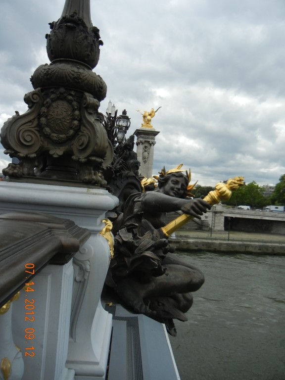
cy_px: 190
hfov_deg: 46.8
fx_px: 329
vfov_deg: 60.0
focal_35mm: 30
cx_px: 142
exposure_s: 1/347
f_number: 7
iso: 160
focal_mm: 5.4
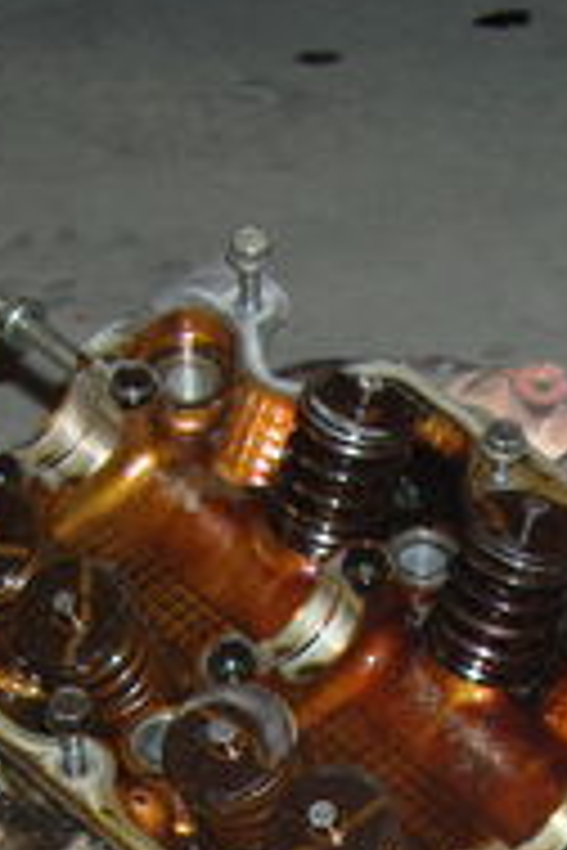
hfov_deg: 10.5
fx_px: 3071
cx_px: 436
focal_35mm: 130
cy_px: 1016
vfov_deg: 15.2
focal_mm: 6.2
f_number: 2.8
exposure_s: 1/40
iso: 80
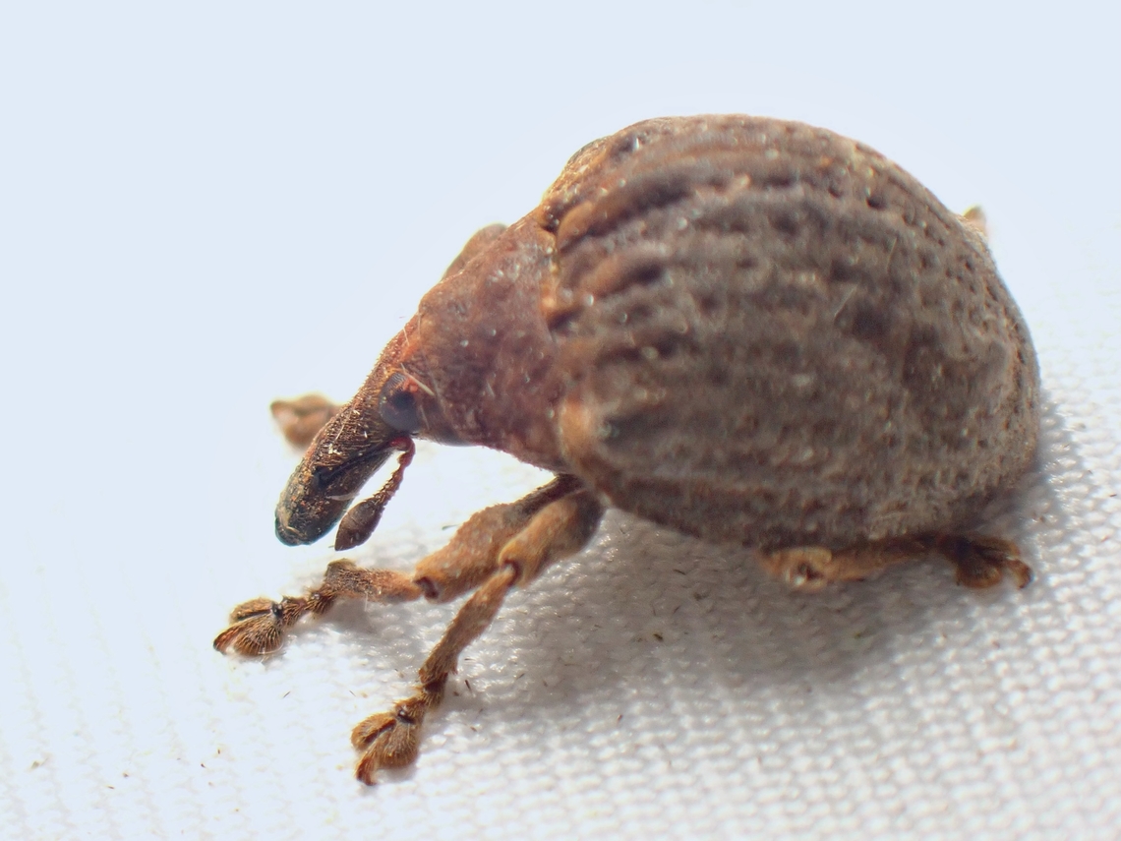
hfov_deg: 19.6
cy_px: 420
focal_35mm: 100
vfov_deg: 14.8
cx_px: 560
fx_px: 3238
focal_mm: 18
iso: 250
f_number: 14
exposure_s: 1/100
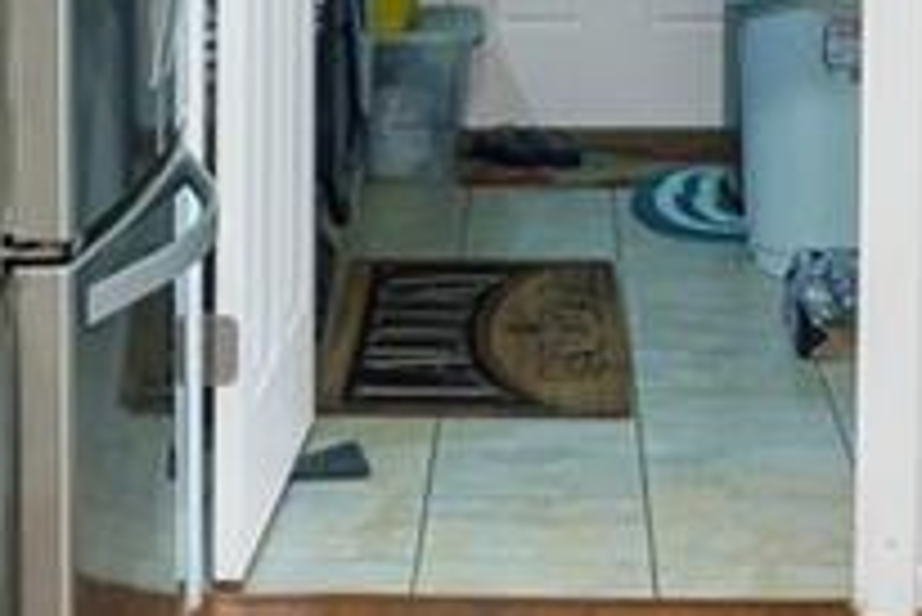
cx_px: 328
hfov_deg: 17.4
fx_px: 2999
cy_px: -490
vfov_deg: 11.0
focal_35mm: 117
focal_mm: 10
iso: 200
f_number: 10
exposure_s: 1/4
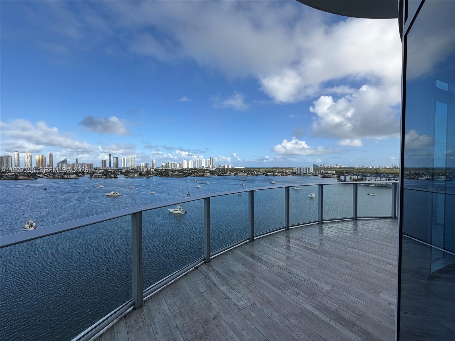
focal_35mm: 14
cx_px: 228
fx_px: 184
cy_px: 170
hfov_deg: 102.1
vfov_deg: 85.7
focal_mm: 2.22
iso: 50
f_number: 2.2
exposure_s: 1/502
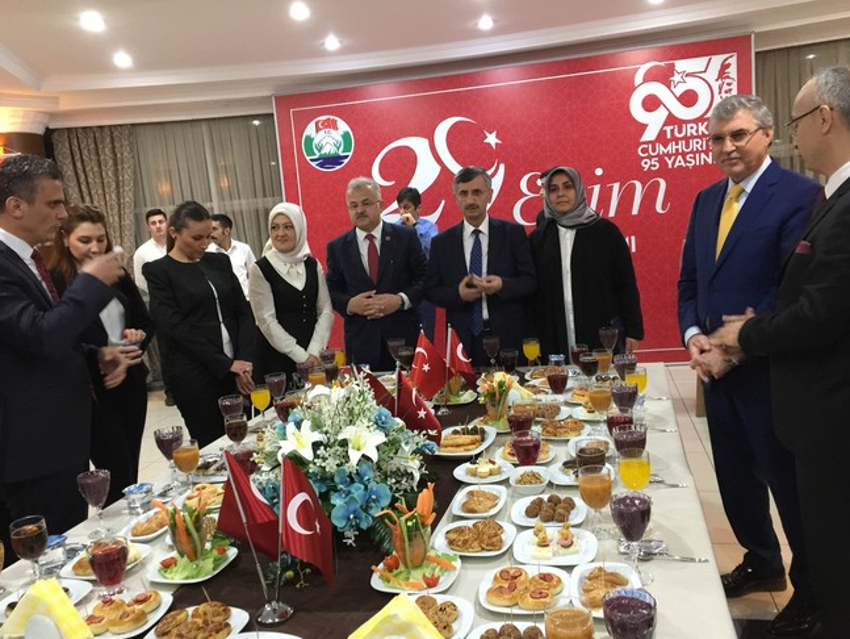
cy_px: 323
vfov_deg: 46.8
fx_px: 737
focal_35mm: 30
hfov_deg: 59.9
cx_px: 432
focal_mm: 4.15
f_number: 2.2
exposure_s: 1/10
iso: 125
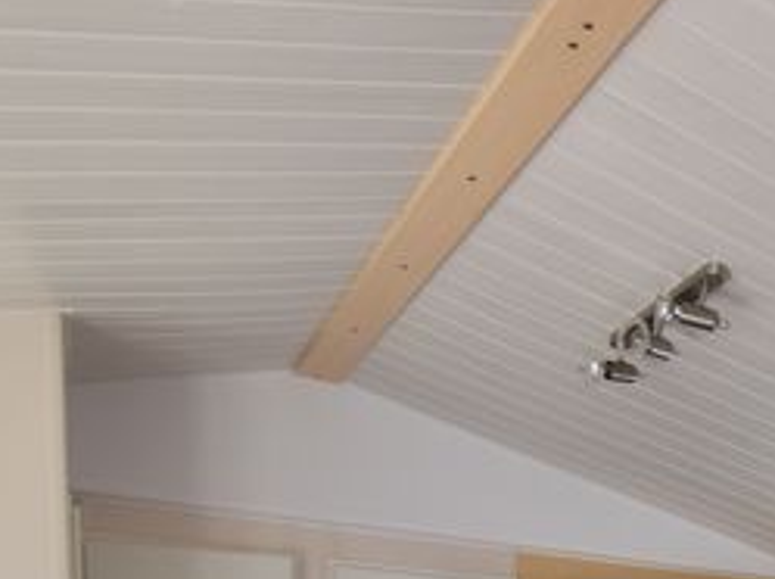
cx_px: 794
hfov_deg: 30.6
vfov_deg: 19.5
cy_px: 1009
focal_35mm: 58
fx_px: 1297
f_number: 6.3
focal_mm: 10
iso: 400
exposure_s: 1/160
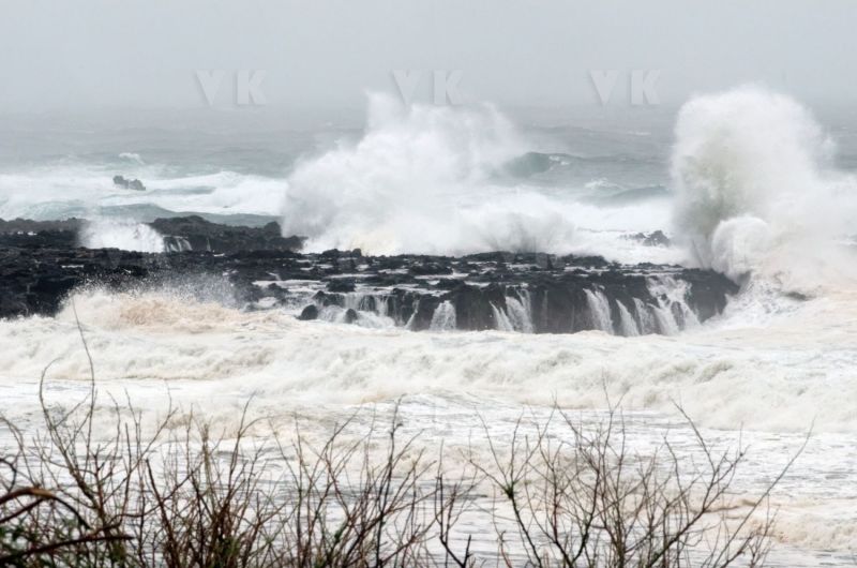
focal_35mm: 300
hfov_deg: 6.9
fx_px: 7127
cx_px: 428
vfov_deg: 4.6
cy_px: 284
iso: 640
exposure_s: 1/500
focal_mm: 200
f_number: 20
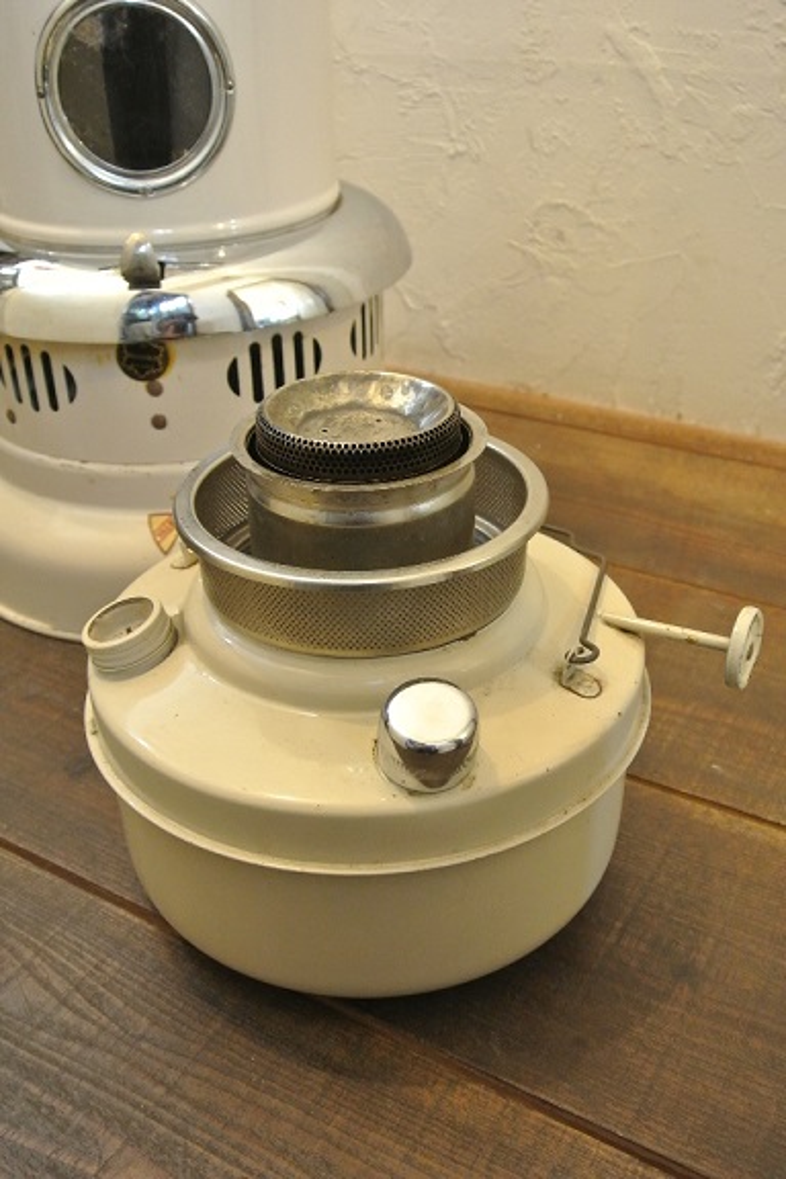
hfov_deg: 36.9
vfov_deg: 53.1
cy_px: 590
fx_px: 1179
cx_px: 393
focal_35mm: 36
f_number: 4
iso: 800
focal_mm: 13.6
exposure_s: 1/13
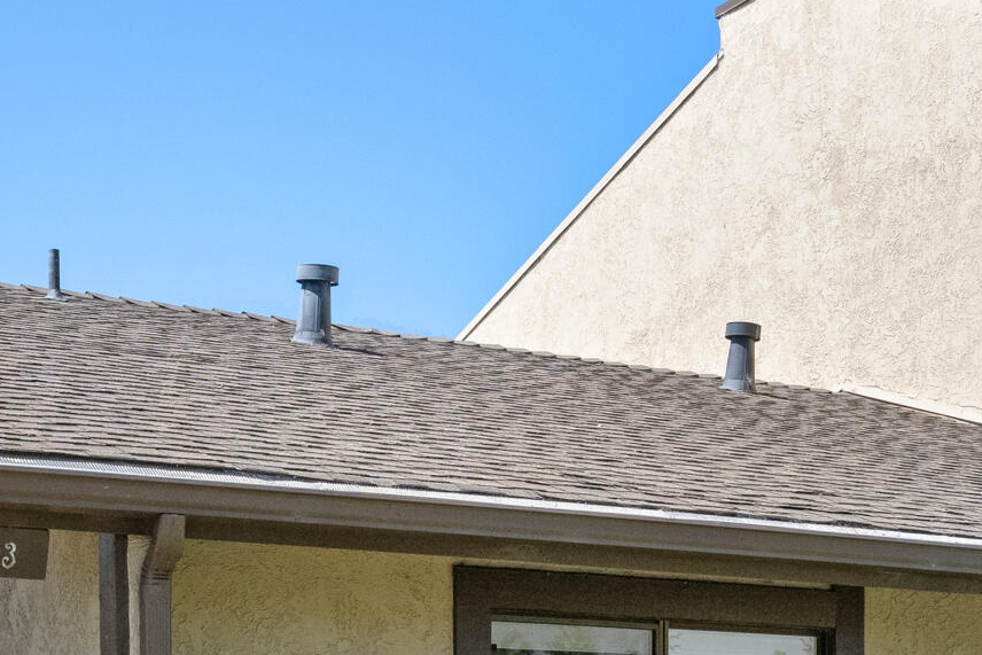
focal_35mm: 73
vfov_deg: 17.7
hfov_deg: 27.7
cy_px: 805
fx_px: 1991
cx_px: 499
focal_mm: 25
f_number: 8
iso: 2500
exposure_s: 1/1250
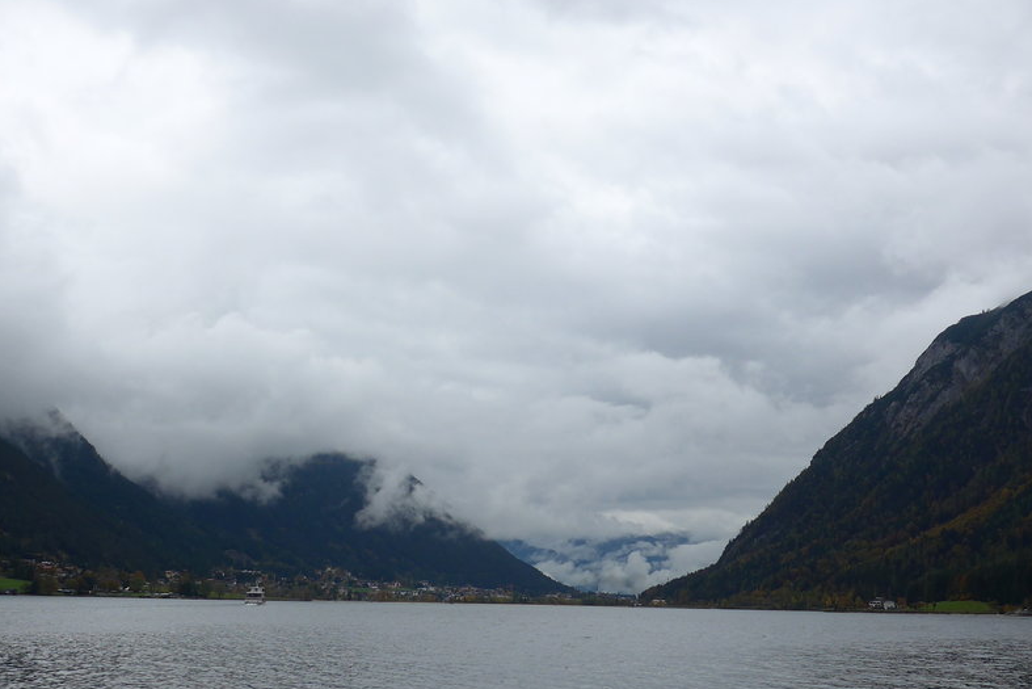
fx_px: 1319
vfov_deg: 28.9
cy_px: 488
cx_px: 446
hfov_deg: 42.6
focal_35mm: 46
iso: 80
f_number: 2.8
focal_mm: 6
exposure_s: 1/1000
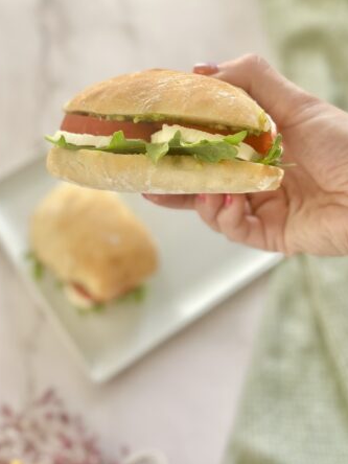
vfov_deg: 35.5
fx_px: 724
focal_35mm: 54
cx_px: 164
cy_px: 209
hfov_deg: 27.0
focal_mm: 6.86
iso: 125
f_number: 1.78
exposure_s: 1/121
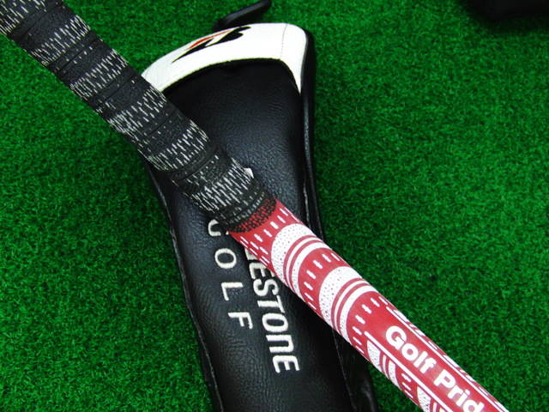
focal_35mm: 37
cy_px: 206
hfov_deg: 50.1
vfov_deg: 38.7
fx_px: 587
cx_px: 274
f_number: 3.6
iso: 400
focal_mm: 6.42
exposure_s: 1/40
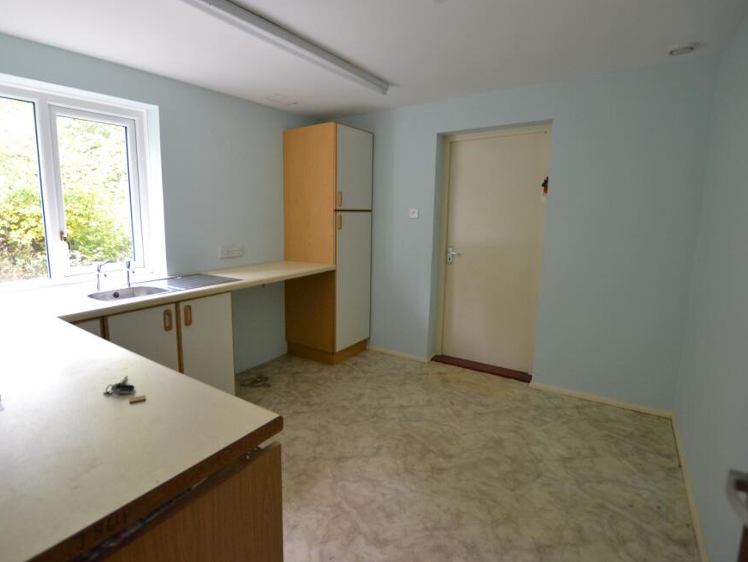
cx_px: 314
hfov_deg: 90.3
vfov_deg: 74.7
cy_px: 269
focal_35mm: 17
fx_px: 367
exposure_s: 1/60
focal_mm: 10
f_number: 3.5
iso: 800
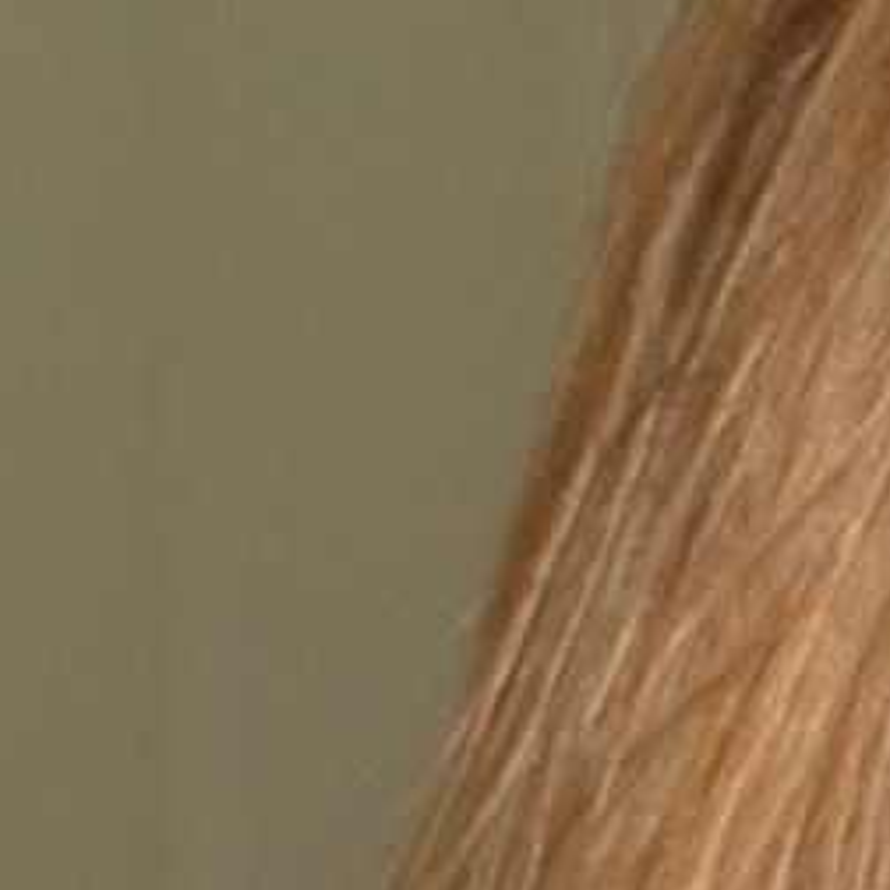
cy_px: 4009
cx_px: 1483
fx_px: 19928
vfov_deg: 2.5
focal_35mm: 685
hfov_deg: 2.6
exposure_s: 1/60
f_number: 5.6
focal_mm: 45
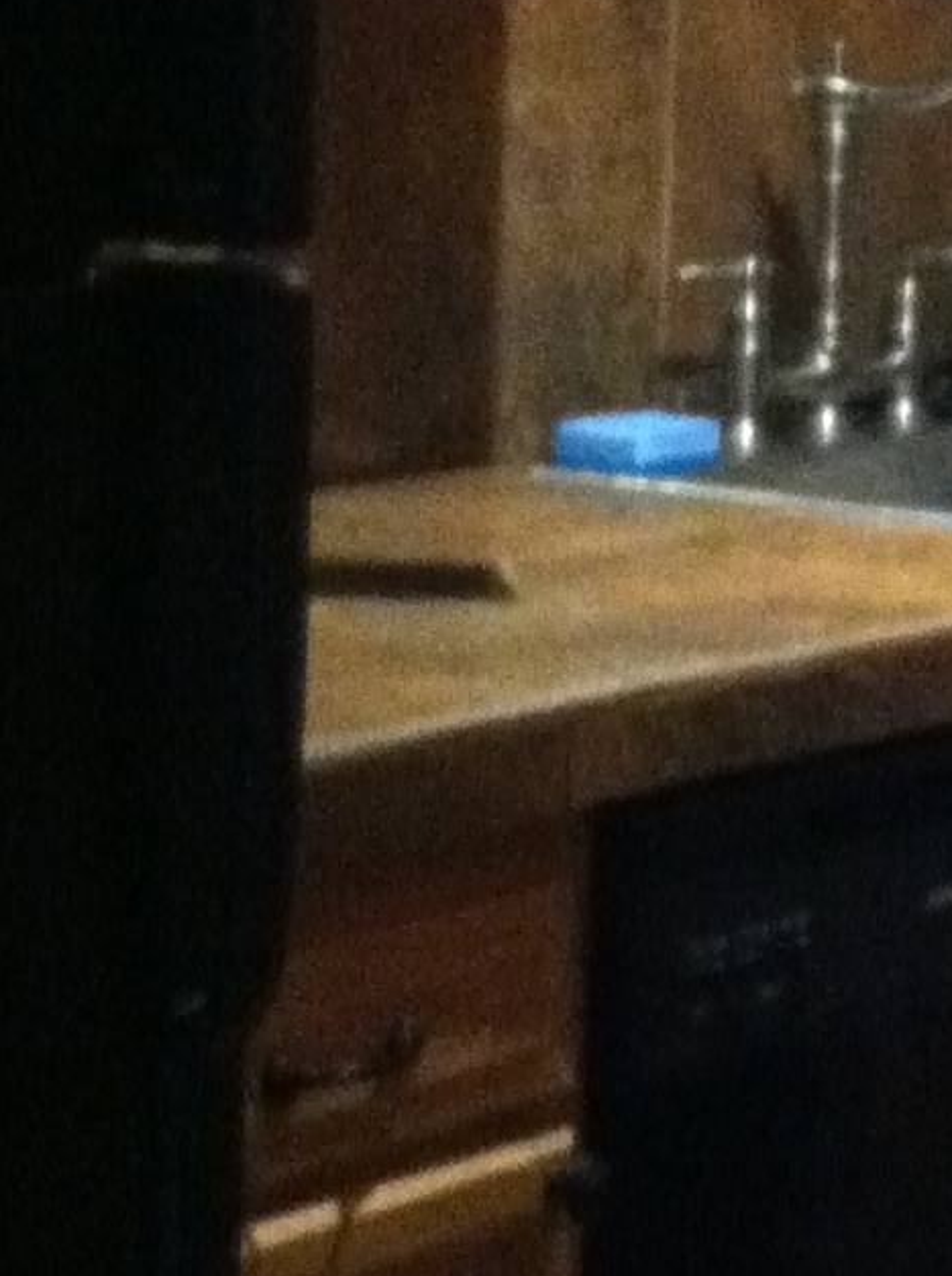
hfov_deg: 10.0
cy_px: 395
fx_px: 5335
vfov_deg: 13.6
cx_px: 1252
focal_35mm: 145
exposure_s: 1/15
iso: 1000
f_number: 2.8
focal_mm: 3.85
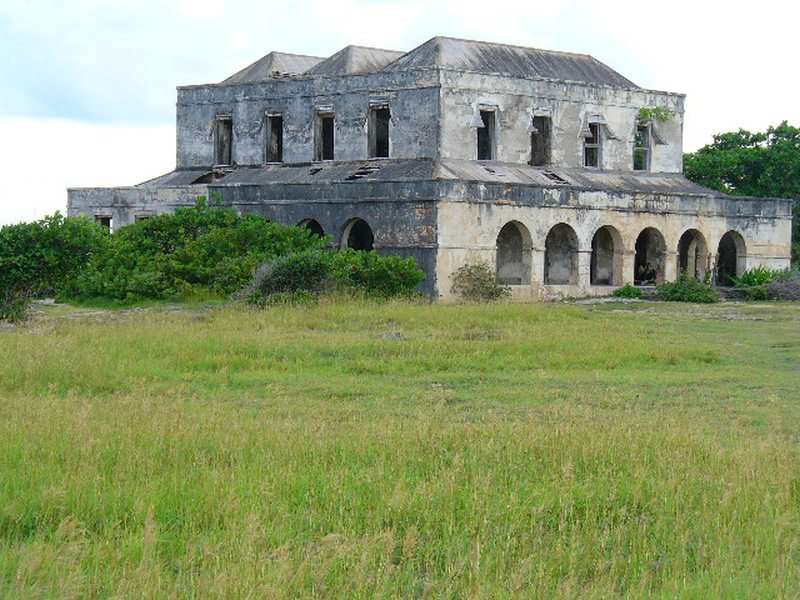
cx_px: 400
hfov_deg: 22.3
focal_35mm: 88
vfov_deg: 16.8
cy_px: 300
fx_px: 2034
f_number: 3.4
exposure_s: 1/160
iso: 80
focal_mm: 14.5
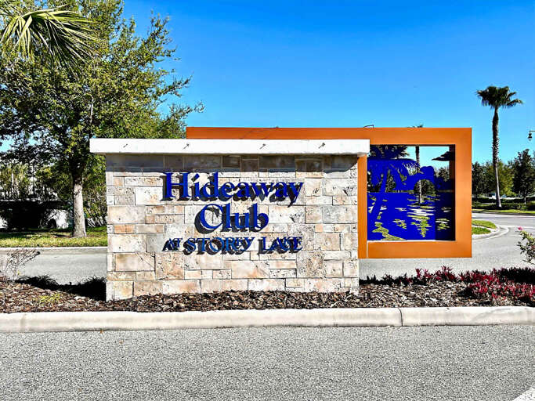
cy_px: 200
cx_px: 268
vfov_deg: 53.0
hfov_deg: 67.3
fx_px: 402
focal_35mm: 26
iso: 50
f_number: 1.5
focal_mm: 5.7
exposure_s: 1/5319
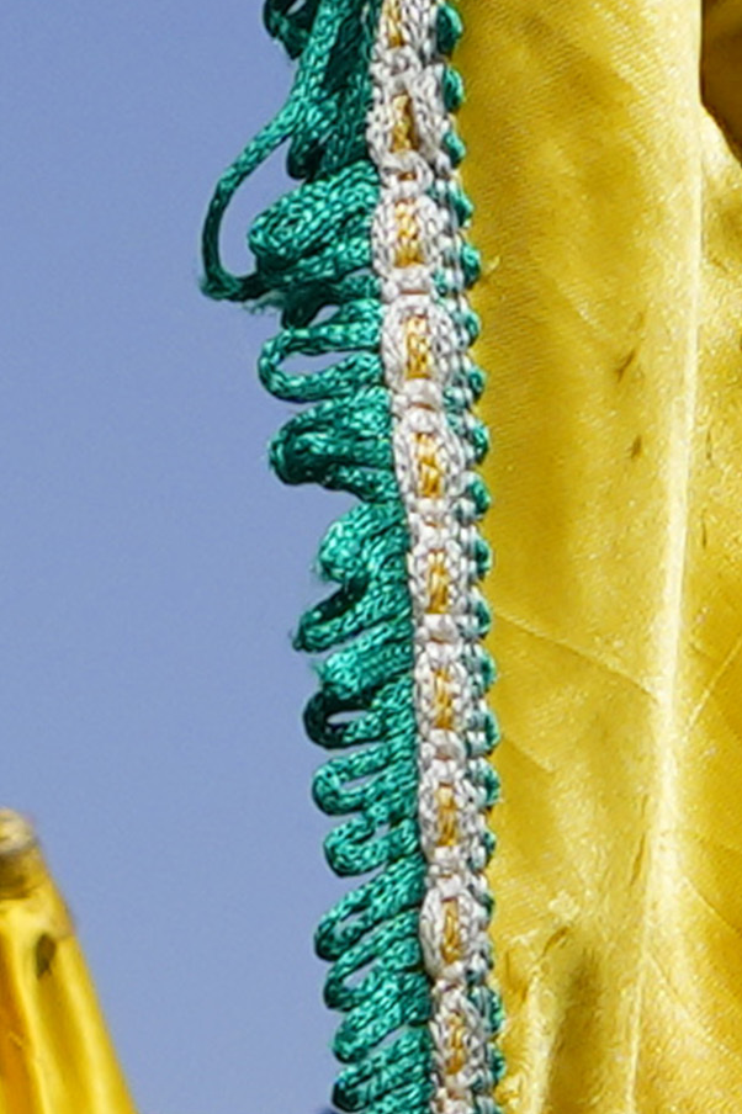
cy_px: 2380
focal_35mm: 153
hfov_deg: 9.0
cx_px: 247
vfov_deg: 11.7
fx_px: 4734
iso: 100
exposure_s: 1/2000
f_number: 4
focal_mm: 16
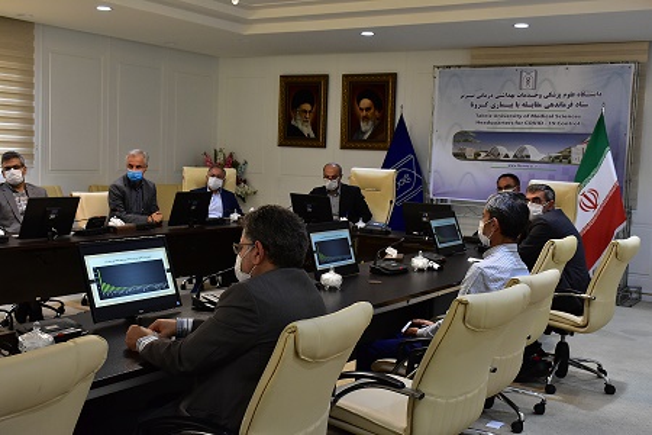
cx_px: 326
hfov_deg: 43.6
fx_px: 815
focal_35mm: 45
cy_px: 218
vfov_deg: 29.9
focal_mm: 30
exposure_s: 1/100
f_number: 8
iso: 2000
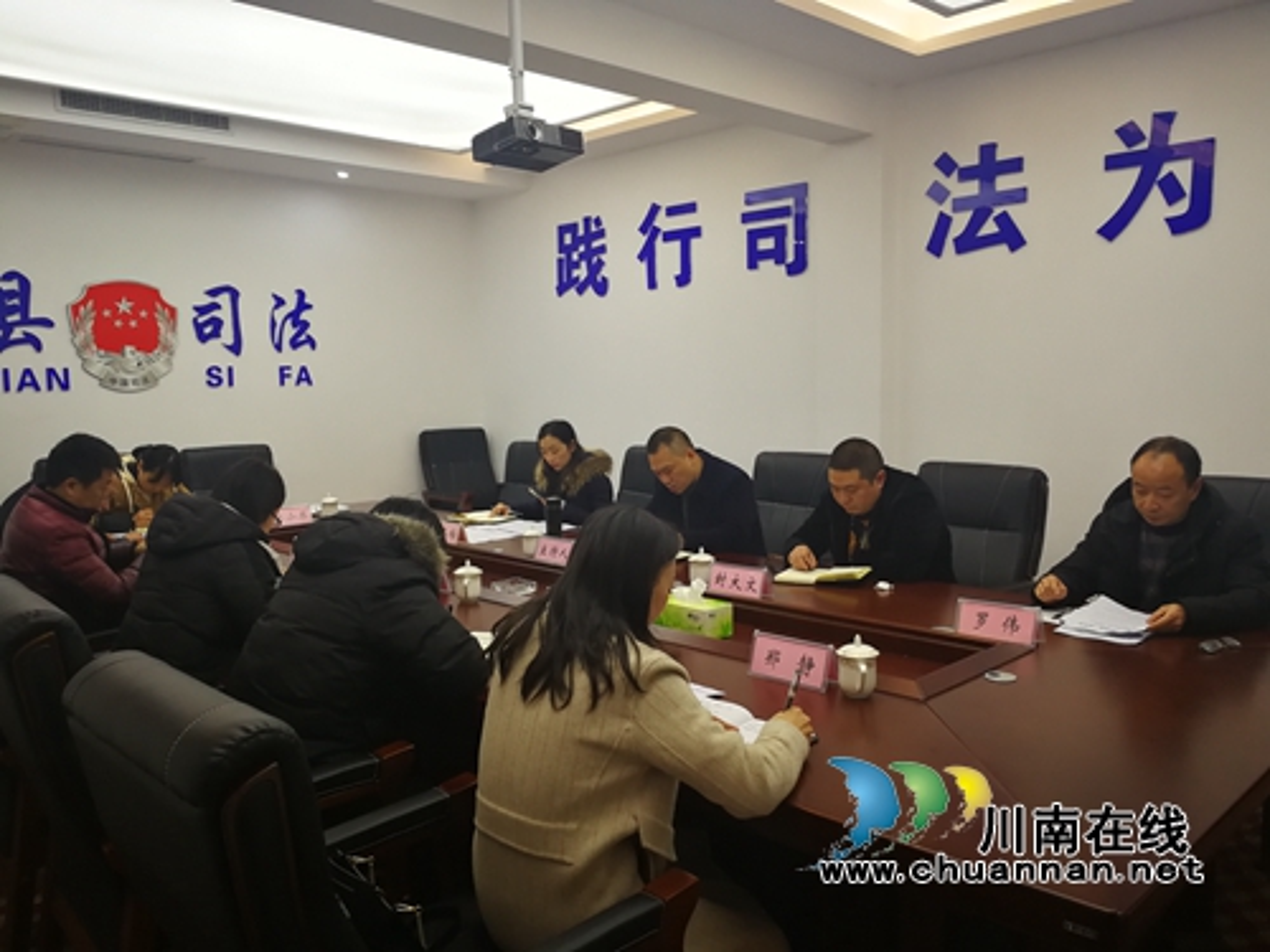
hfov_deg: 65.3
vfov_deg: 51.4
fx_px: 991
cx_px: 635
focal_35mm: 27
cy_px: 476
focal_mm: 3.95
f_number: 2.2
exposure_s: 1/33.3
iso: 250
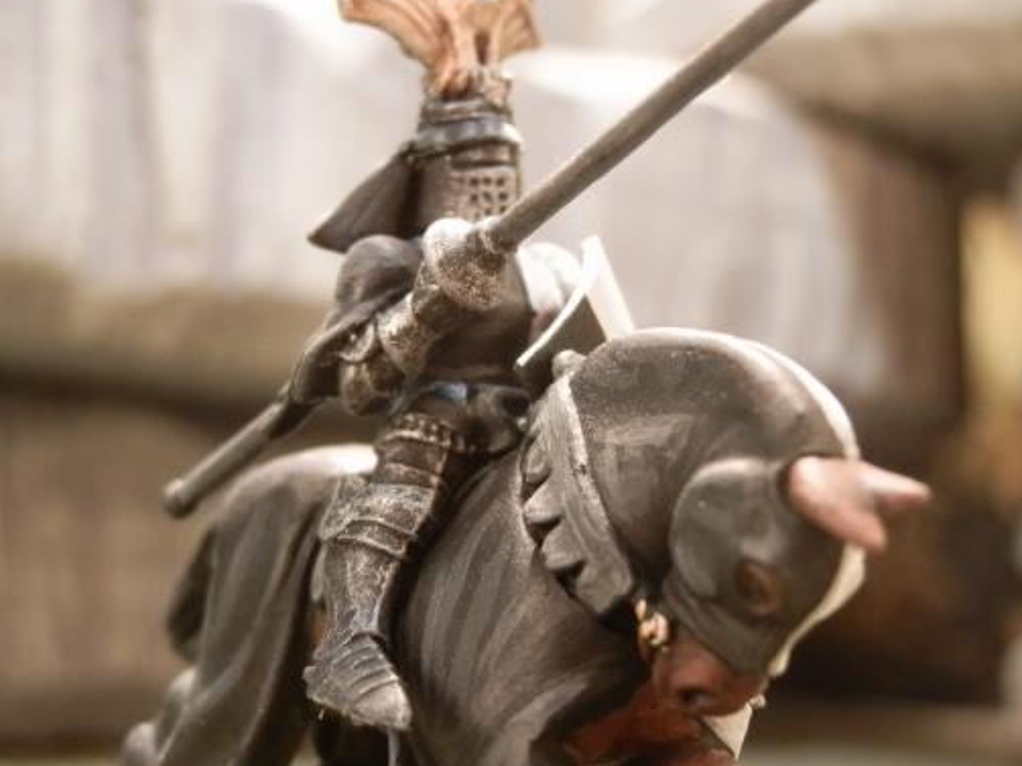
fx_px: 1919
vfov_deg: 22.6
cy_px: 386
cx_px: 508
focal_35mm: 65
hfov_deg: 29.8
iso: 400
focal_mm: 10.99
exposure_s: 1/20
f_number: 3.7
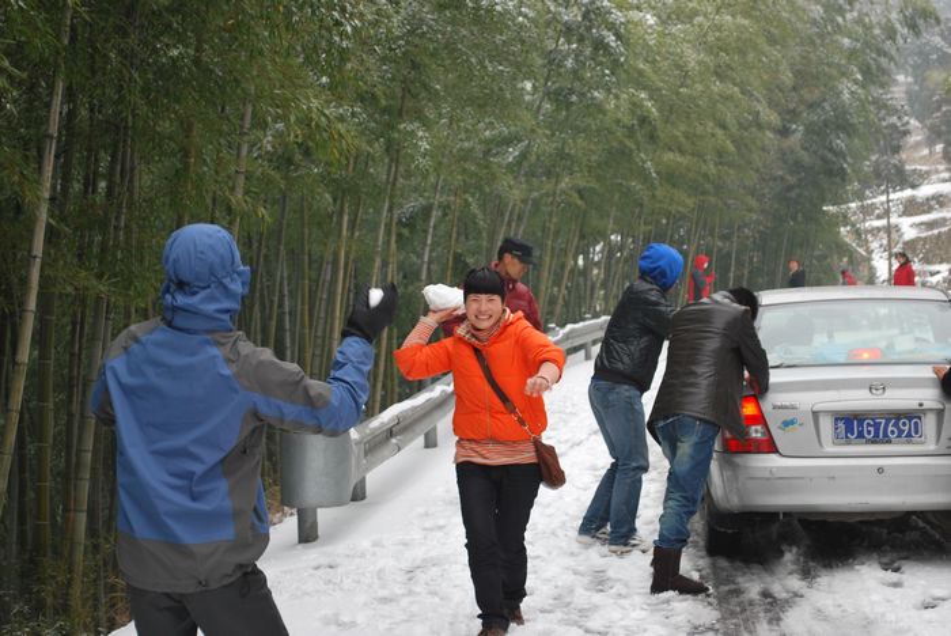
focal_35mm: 82
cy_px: 318
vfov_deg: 16.6
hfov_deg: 24.6
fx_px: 2181
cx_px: 476
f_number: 5.6
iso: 200
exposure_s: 1/125
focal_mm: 55
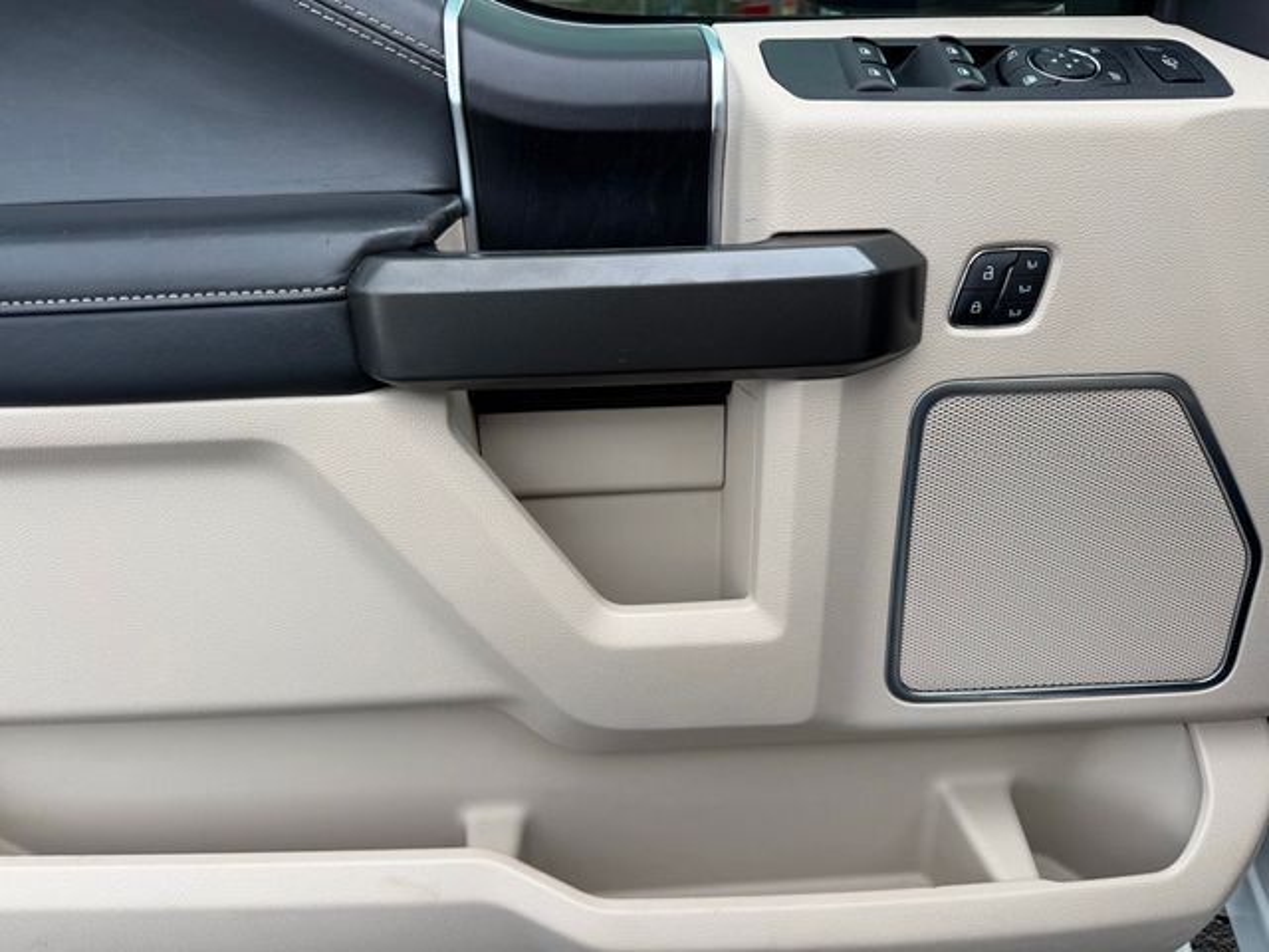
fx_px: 880
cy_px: 476
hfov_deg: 71.6
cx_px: 634
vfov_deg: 56.8
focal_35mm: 24
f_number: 1.78
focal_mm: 6.76
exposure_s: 1/456
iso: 80
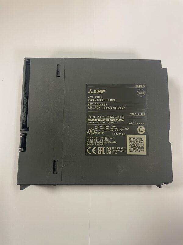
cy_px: 122
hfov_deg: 53.1
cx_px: 92
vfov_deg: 67.3
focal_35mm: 26
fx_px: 183
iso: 80
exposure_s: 1/50
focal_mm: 4.2
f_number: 1.6
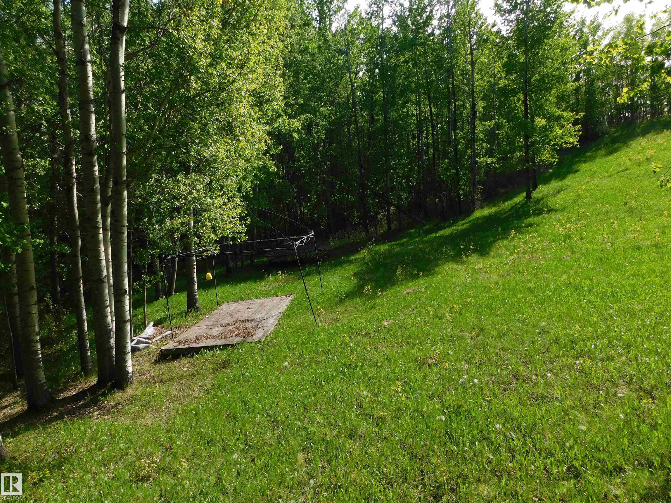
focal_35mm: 23
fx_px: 446
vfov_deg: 58.9
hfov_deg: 73.9
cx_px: 336
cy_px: 252
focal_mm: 4
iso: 125
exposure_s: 1/800
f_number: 3
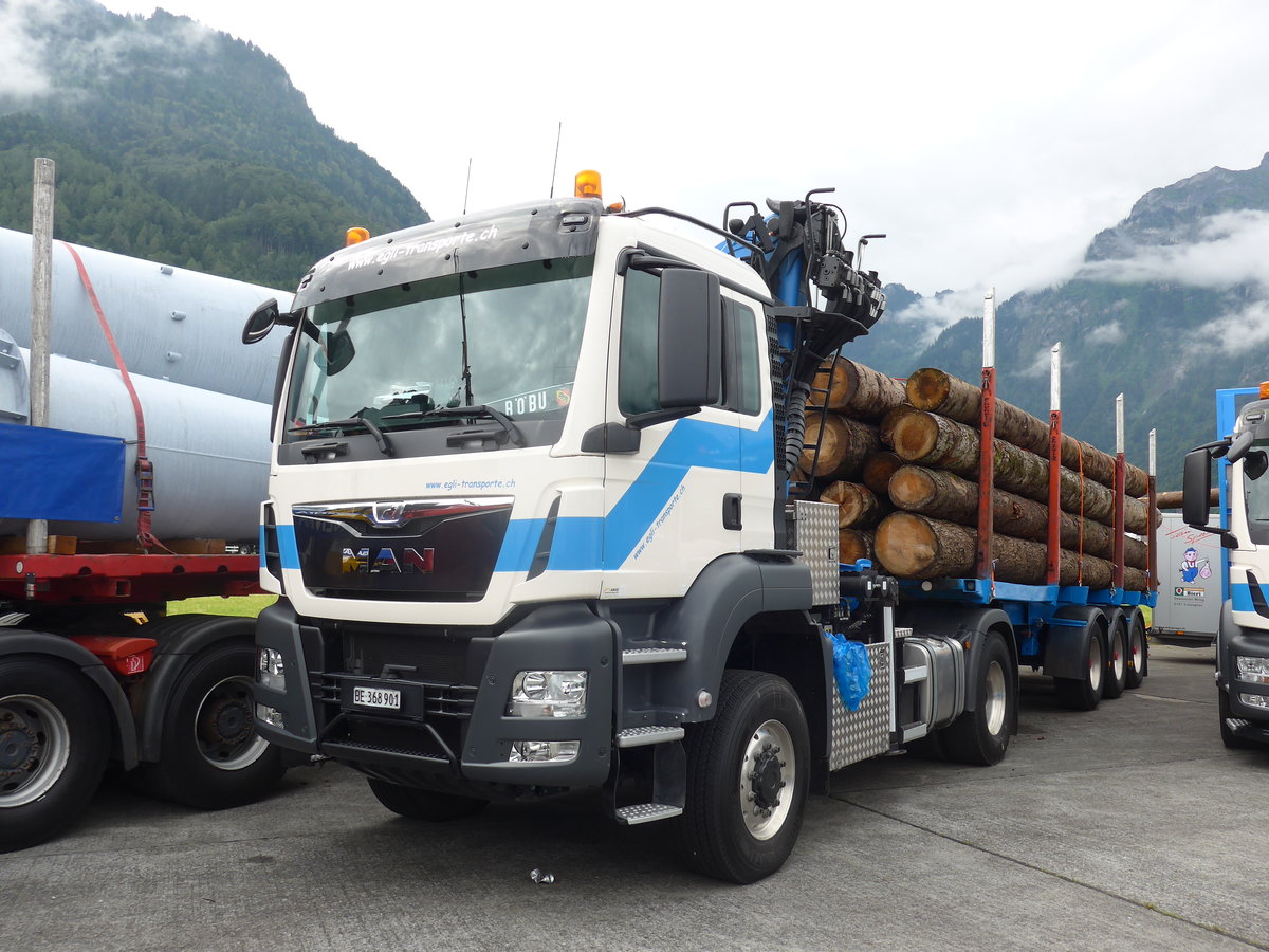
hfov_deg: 61.7
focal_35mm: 29
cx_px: 634
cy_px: 476
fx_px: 1063
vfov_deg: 48.2
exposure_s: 1/400
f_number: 2.8
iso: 80
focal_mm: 6
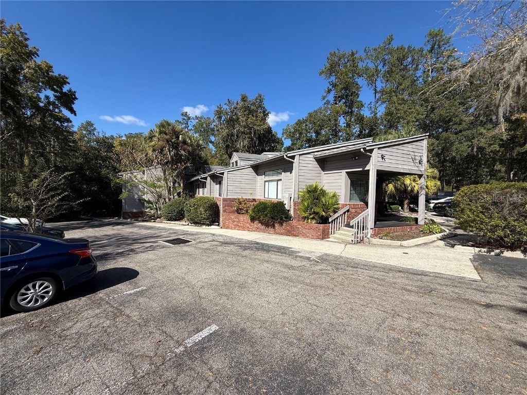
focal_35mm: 14
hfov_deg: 102.1
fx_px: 213
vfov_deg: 85.7
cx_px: 264
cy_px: 198
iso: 50
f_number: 2.2
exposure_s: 1/2320
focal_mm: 2.22
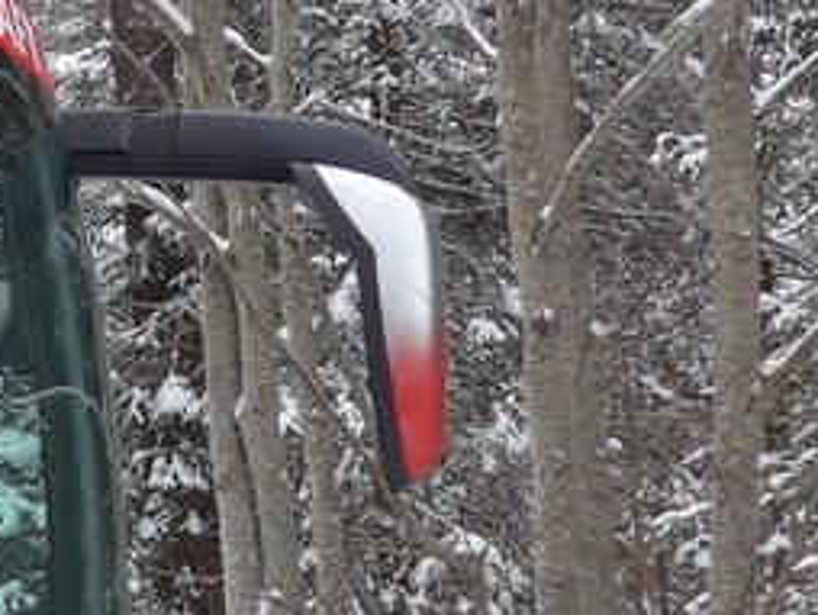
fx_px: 3240
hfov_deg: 12.0
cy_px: 419
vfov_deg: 10.8
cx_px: -1053
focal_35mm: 137
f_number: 2.8
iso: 80
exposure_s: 1/250
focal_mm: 6
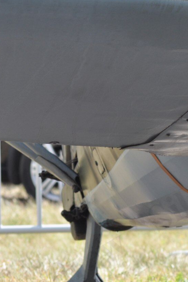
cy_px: 131
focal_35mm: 408
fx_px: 3197
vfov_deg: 5.1
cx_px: 307
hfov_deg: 3.4
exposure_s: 1/200
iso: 200
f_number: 8
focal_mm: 110
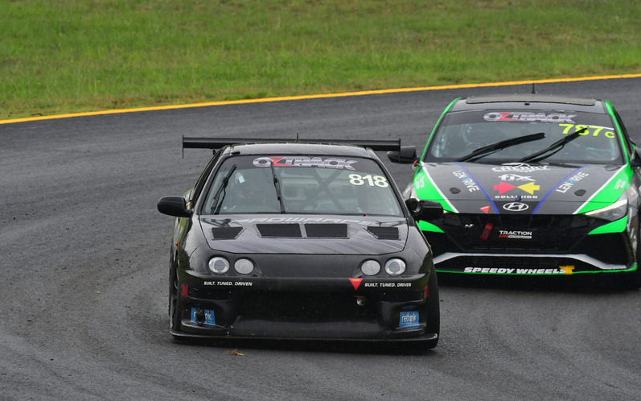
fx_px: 10725
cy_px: 211
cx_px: 321
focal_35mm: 614
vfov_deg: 2.1
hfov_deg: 3.4
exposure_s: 1/640
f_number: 11
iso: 1000
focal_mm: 400
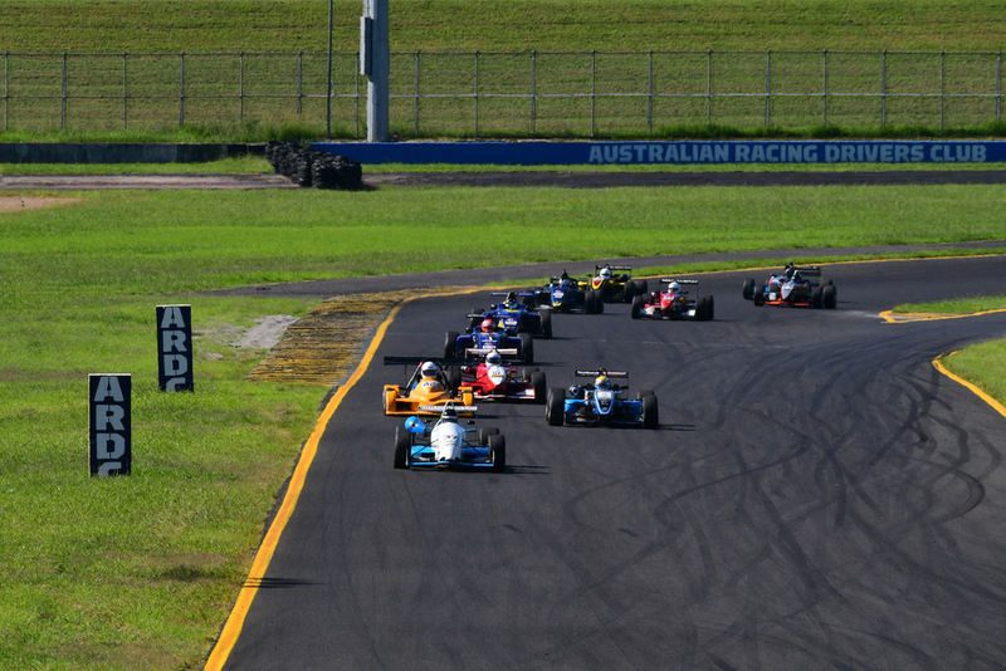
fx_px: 16353
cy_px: 336
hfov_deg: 3.5
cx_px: 503
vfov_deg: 2.4
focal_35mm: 585
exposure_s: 1/640
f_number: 13
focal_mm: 390
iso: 500
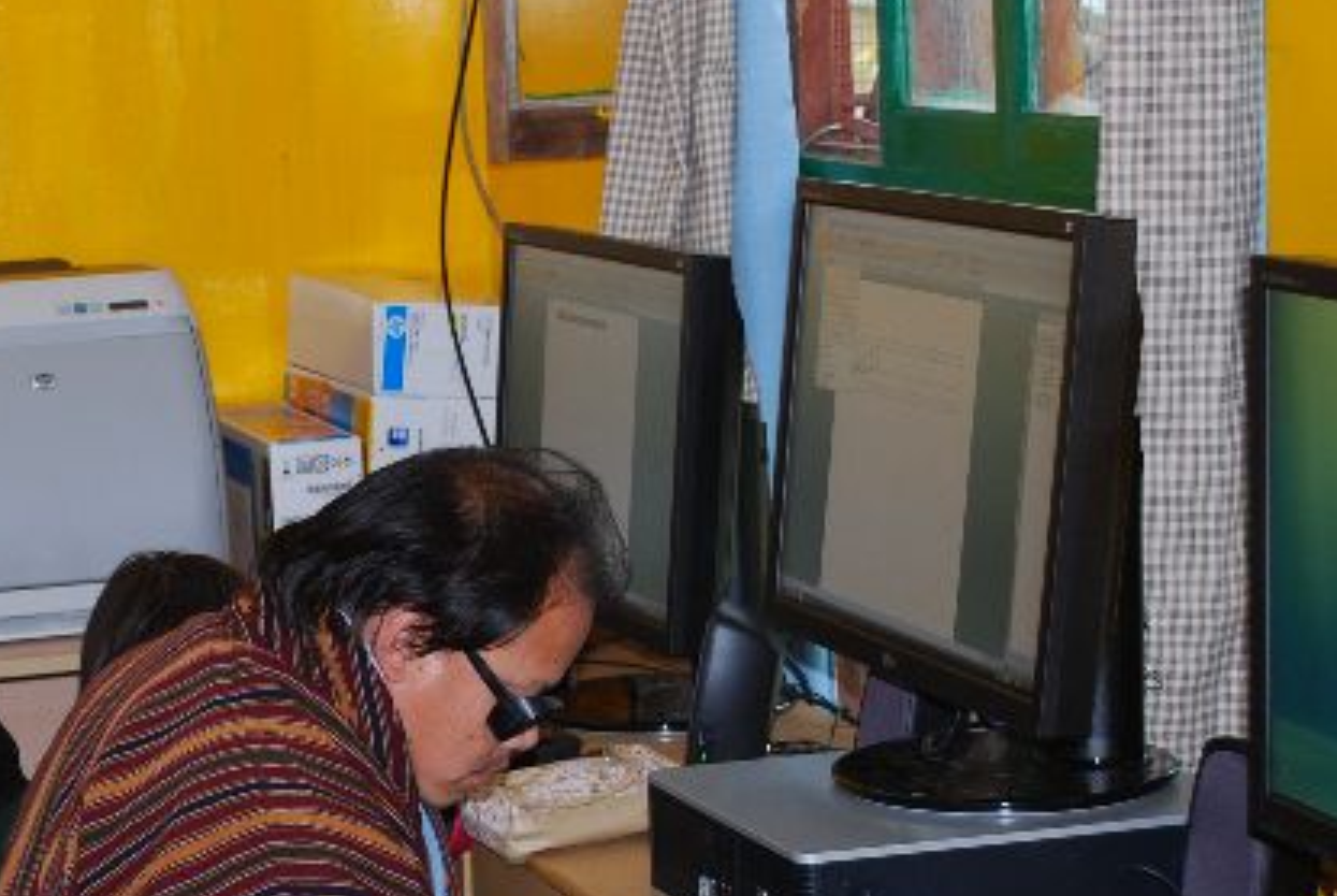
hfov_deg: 19.2
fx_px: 3905
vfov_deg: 13.1
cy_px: 641
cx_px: 229
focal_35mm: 105
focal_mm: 30
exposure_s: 1/60
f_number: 4.8
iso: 200
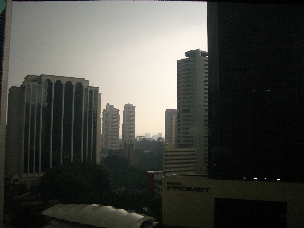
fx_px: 307
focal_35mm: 35
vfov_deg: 40.7
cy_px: 114
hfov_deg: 52.6
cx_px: 152
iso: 100
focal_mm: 5.8
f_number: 2.6
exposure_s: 1/100
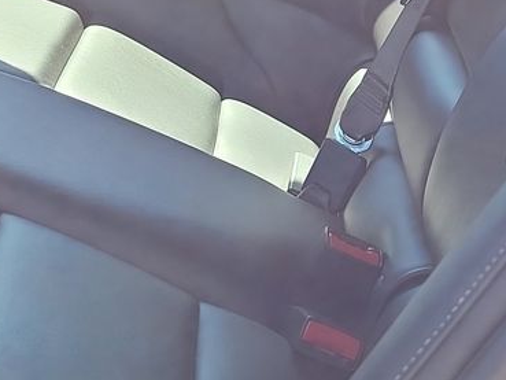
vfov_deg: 13.8
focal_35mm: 104
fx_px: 1521
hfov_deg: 18.6
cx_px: 69
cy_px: -69
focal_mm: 6.7
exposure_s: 1/59
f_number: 1.8
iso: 52
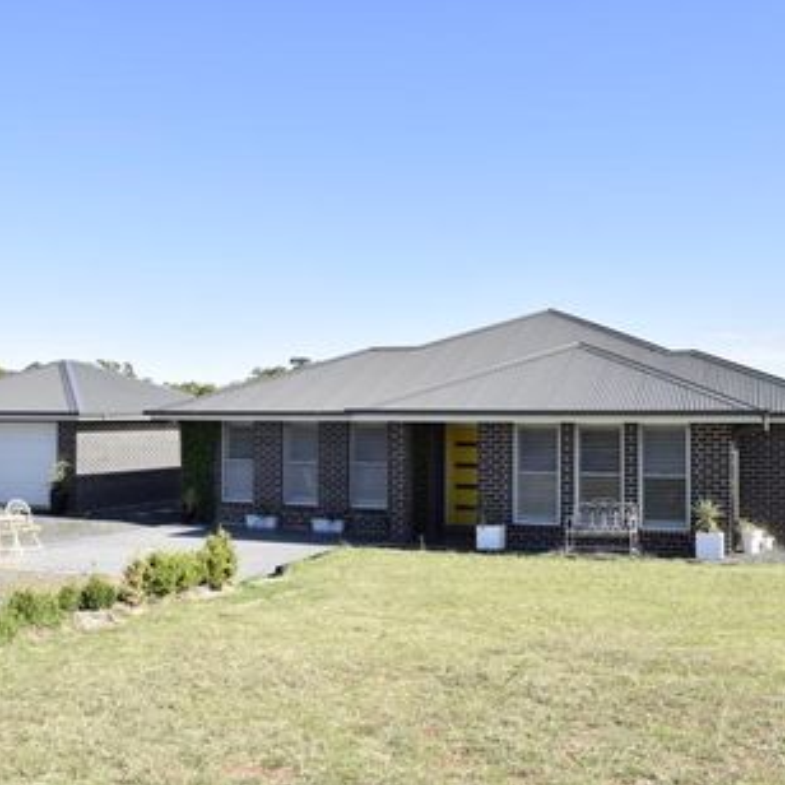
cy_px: 391
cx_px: 372
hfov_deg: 47.2
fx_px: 898
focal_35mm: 35
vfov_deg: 47.2
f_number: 9
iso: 100
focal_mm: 18
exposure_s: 1/125
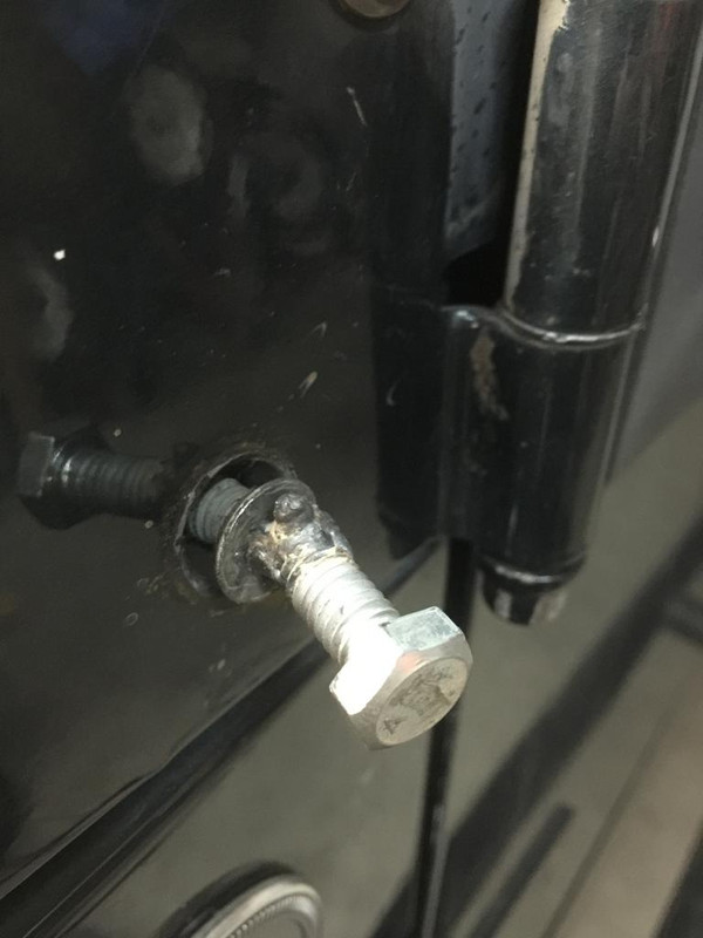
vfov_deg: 61.7
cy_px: 469
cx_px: 352
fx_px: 785
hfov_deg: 48.2
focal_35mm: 29
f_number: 2.2
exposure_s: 1/4
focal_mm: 4.15
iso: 250
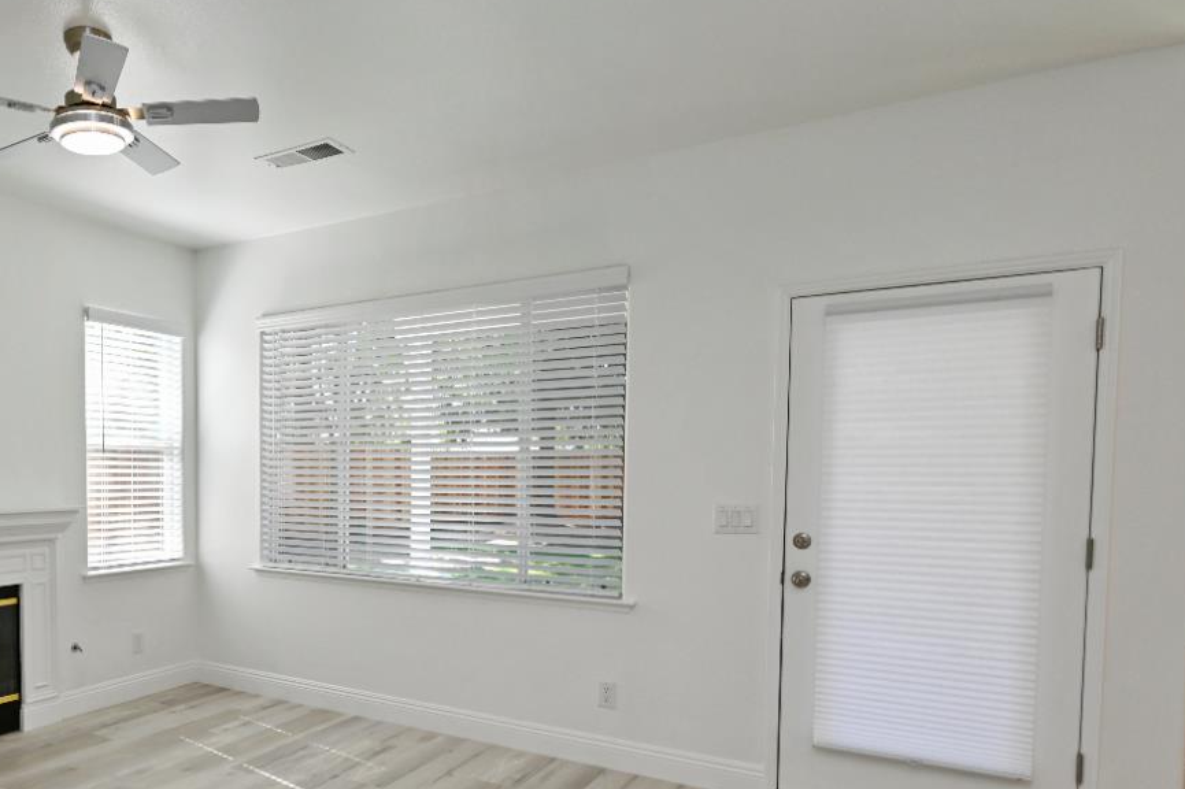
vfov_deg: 48.9
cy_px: 511
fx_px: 855
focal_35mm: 26
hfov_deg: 64.8
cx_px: 282
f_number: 5.6
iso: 200
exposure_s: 1/125
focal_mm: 15
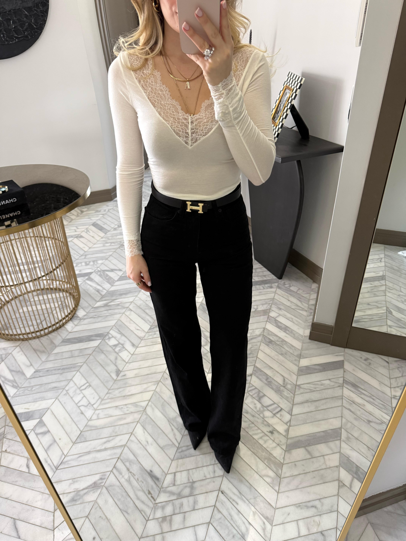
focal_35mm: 24
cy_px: 270
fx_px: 375
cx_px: 203
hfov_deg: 56.8
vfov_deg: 71.6
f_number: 1.78
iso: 320
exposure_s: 1/50
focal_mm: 6.76
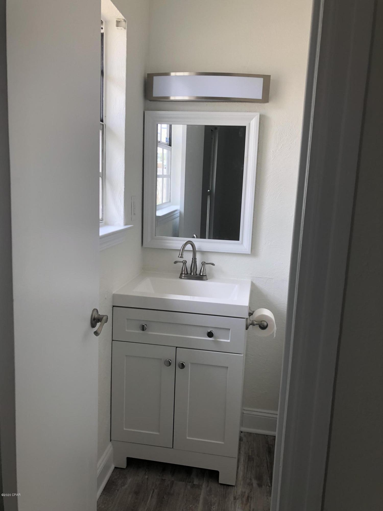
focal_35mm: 28
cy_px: 256
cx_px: 192
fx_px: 413
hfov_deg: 49.7
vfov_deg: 63.4
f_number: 1.8
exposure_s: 1/120
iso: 32
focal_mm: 4
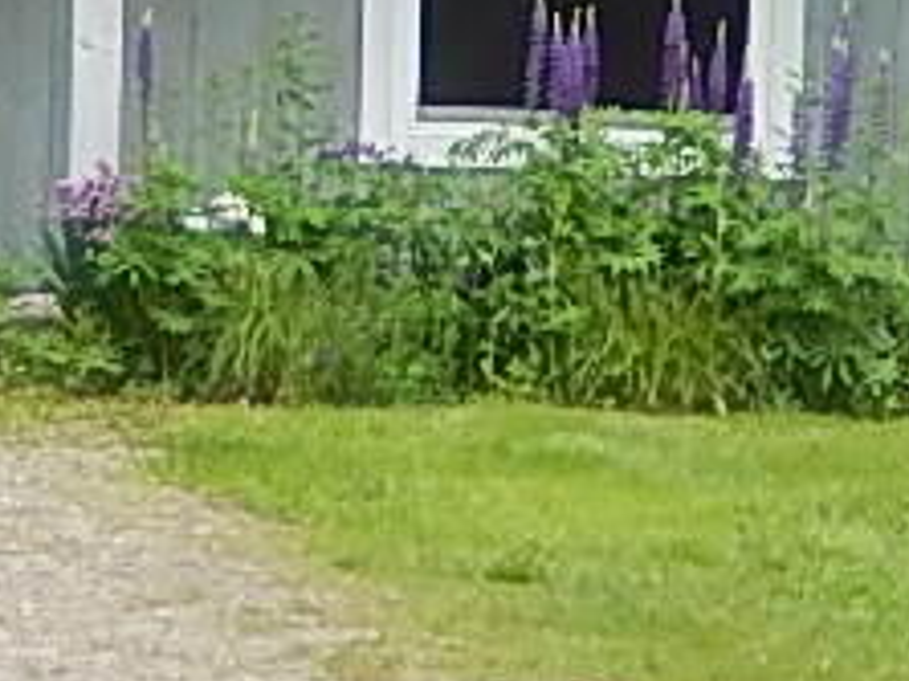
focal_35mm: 294
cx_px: 310
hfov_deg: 6.7
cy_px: -20
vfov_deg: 5.0
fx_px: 7716
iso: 125
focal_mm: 7.3
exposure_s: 1/200
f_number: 4.2
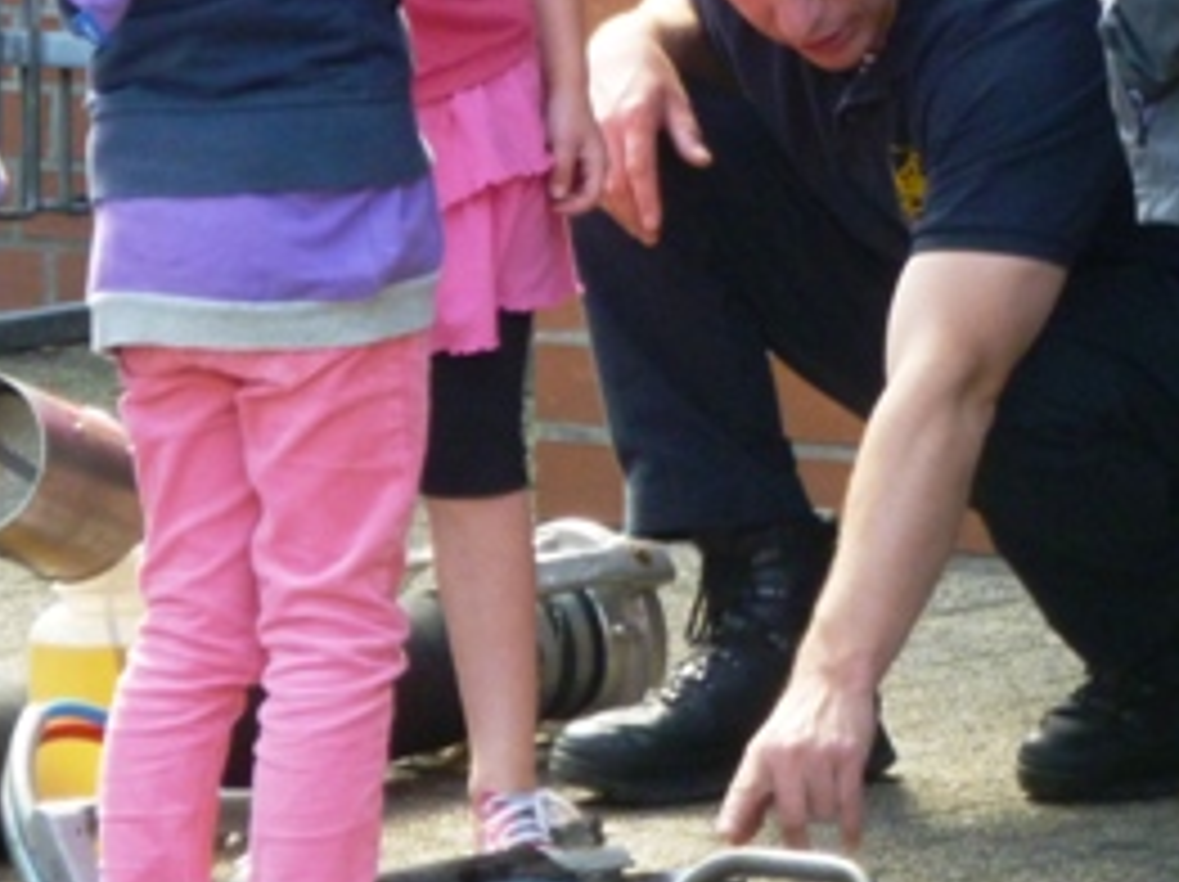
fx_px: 12556
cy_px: -4
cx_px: 680
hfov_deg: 5.4
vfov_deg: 4.0
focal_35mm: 369
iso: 200
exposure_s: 1/60
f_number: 5.8
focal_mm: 26.9
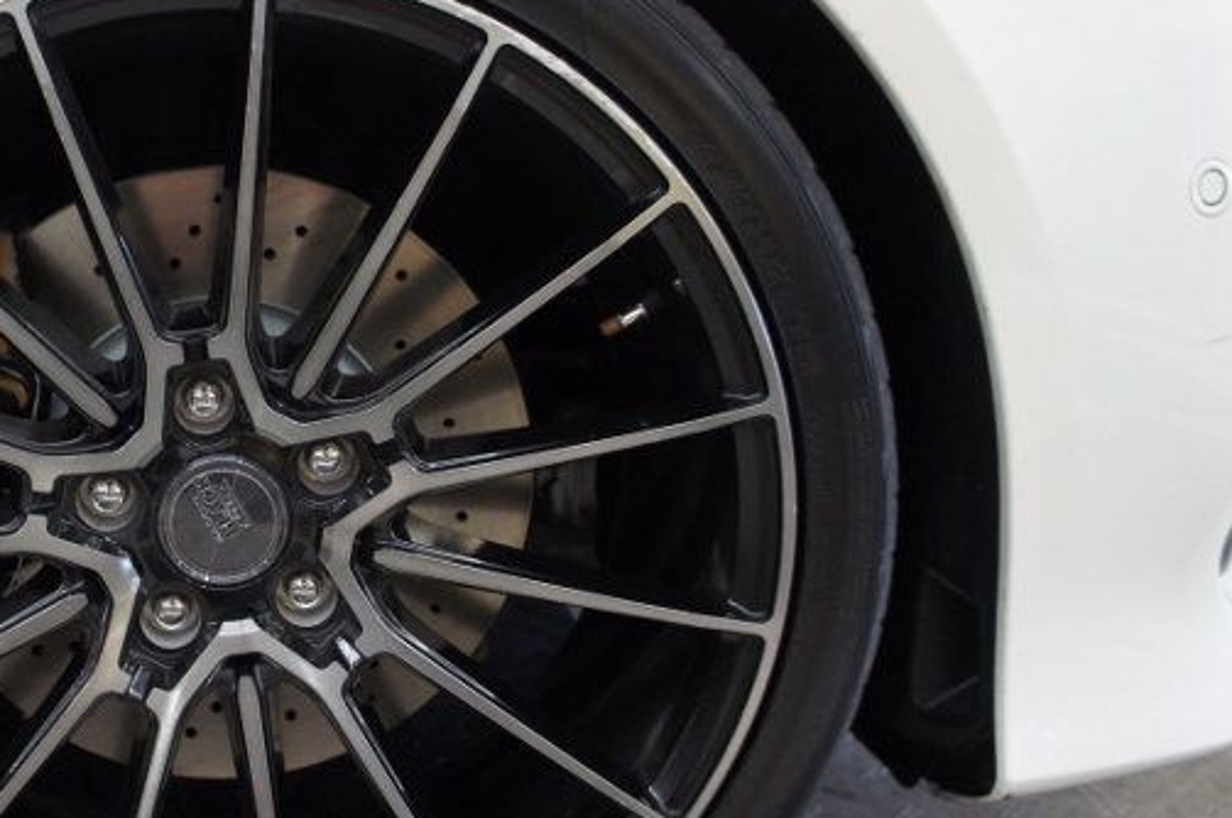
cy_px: 413
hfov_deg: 35.0
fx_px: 1880
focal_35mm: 55
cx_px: 225
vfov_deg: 24.6
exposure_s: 1/30
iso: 400
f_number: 3.5
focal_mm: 18
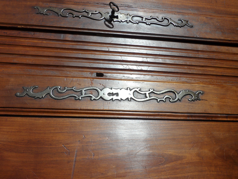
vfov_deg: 44.2
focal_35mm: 32
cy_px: 90
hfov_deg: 56.8
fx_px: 220
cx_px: 119
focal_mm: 5.7
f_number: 9.4
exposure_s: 1/250
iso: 80
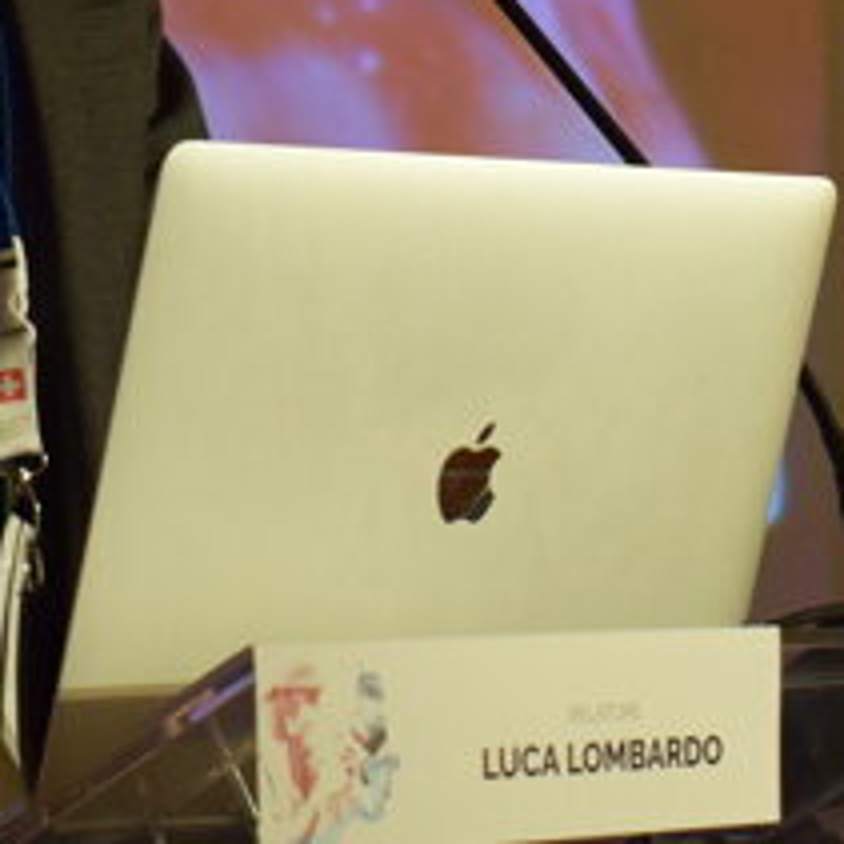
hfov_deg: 10.3
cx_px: 450
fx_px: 4685
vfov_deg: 10.2
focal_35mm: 170
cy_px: 2
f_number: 4.2
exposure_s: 1/60
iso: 1800
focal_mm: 31
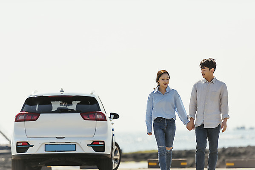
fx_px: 1311
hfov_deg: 11.1
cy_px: 85
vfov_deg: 7.4
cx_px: 128
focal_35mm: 185
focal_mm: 185
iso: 100
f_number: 2.8
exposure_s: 1/5000
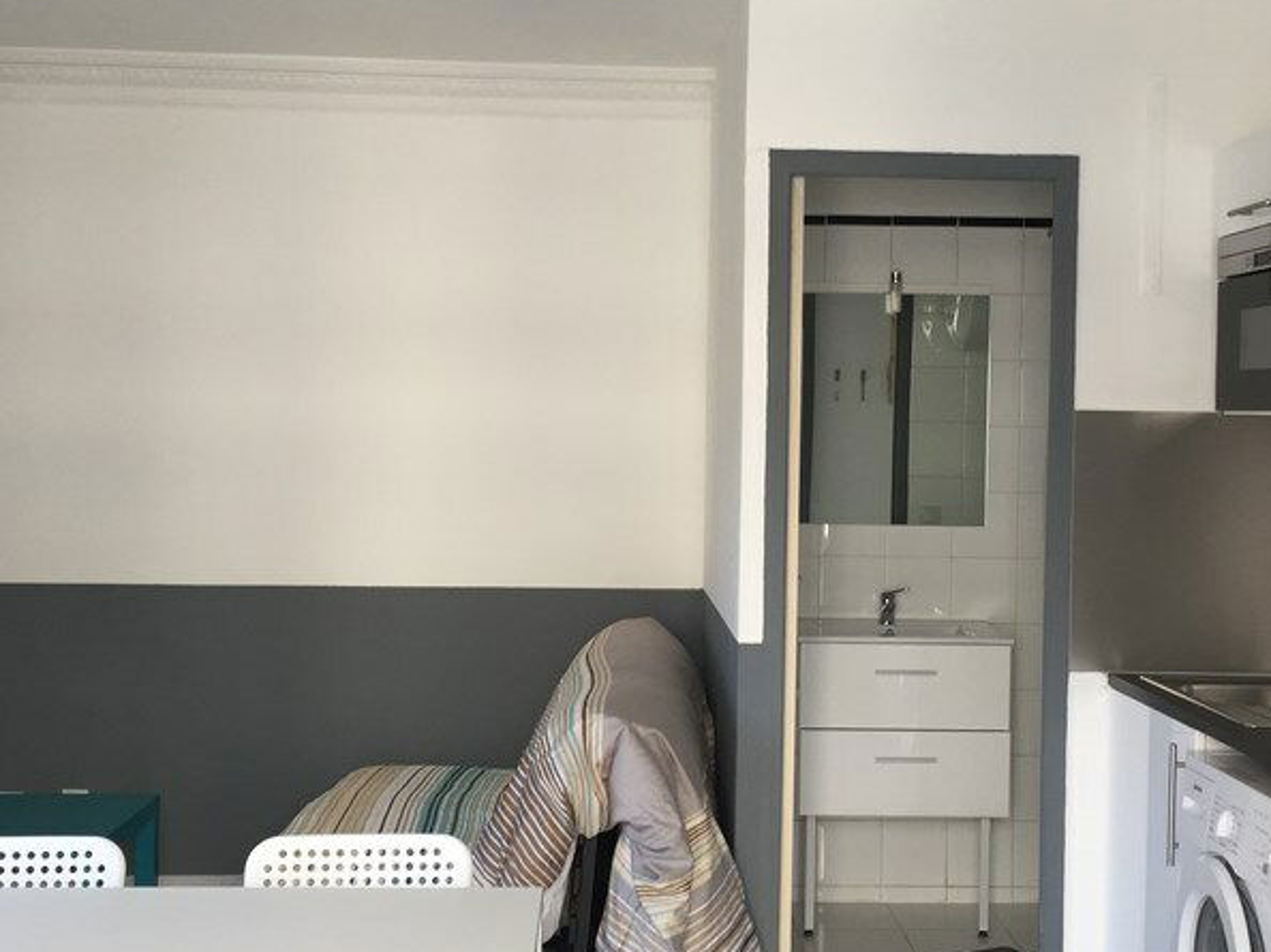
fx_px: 1835
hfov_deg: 38.2
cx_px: 702
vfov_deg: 29.1
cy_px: 464
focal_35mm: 50
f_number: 2.2
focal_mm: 4.15
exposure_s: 1/120
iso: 50
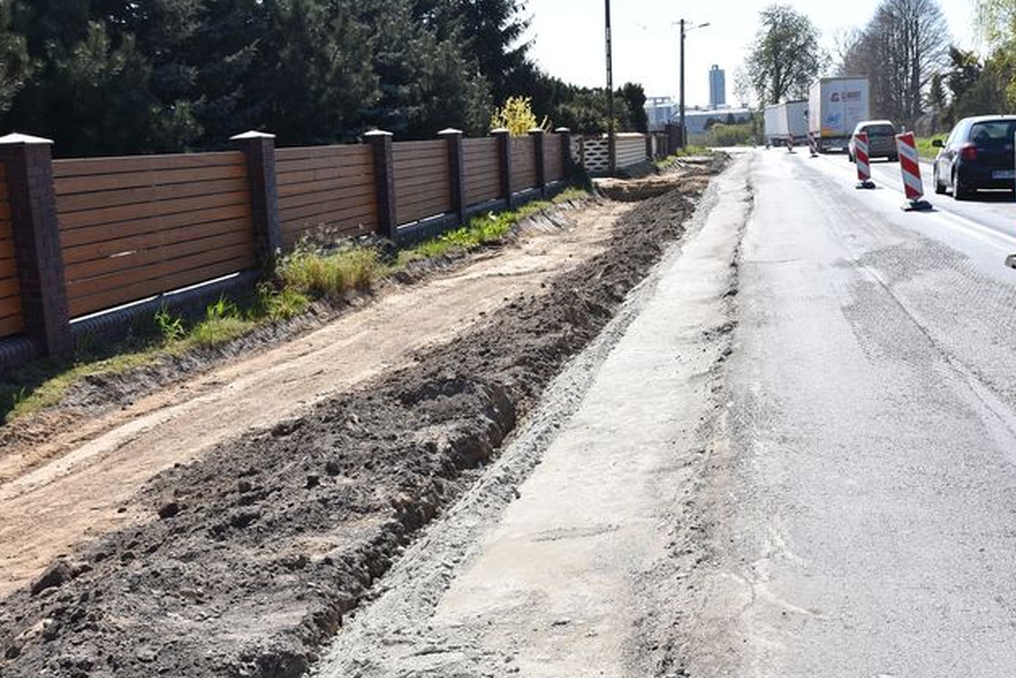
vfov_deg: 31.2
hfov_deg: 45.4
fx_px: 1214
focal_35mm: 43
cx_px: 523
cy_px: 365
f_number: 8
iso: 200
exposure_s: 1/500
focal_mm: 24
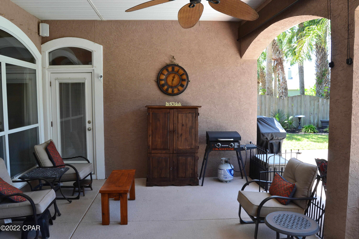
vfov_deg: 47.9
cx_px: 180
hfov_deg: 67.4
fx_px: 269
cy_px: 120
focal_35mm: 27
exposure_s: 1/80
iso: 400
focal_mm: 18
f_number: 8
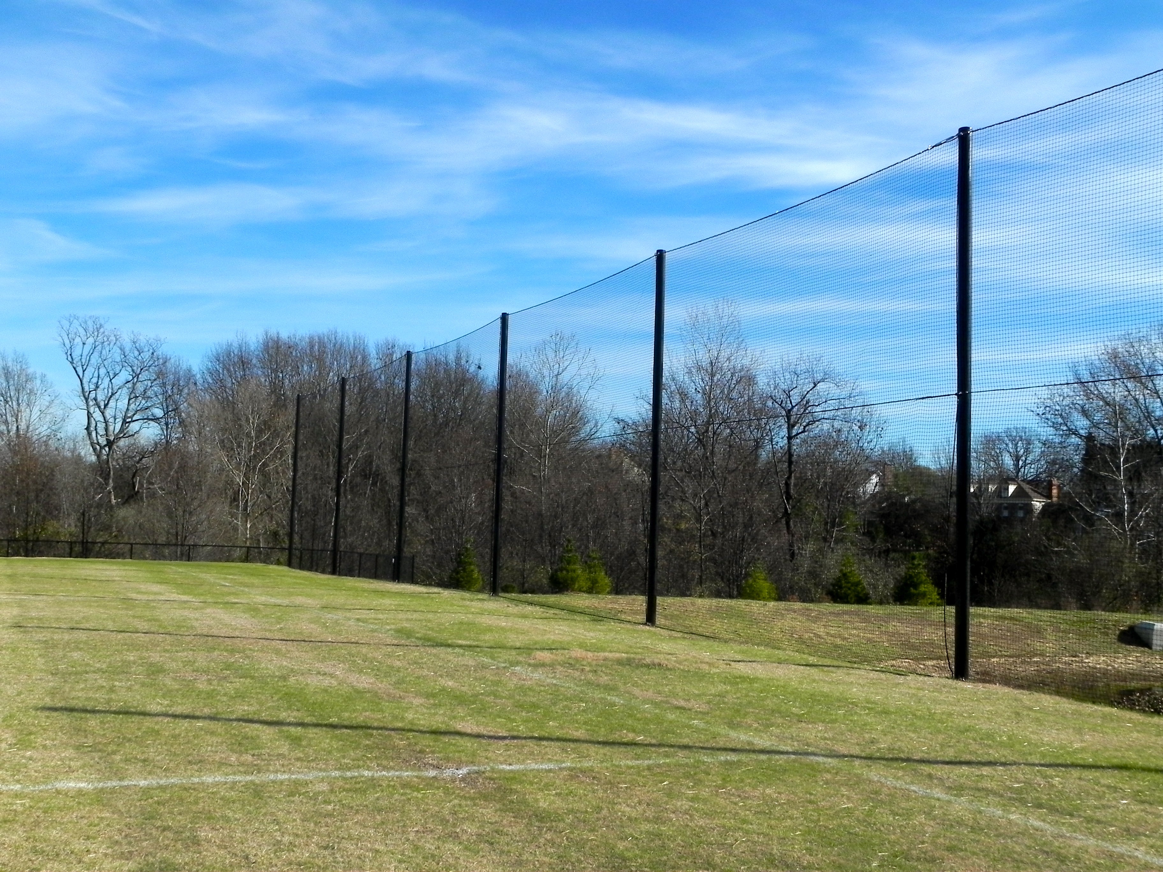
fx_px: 1243
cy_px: 436
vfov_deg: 38.7
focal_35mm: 37
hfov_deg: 50.1
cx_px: 582
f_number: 8
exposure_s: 1/498
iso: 160
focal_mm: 6.6
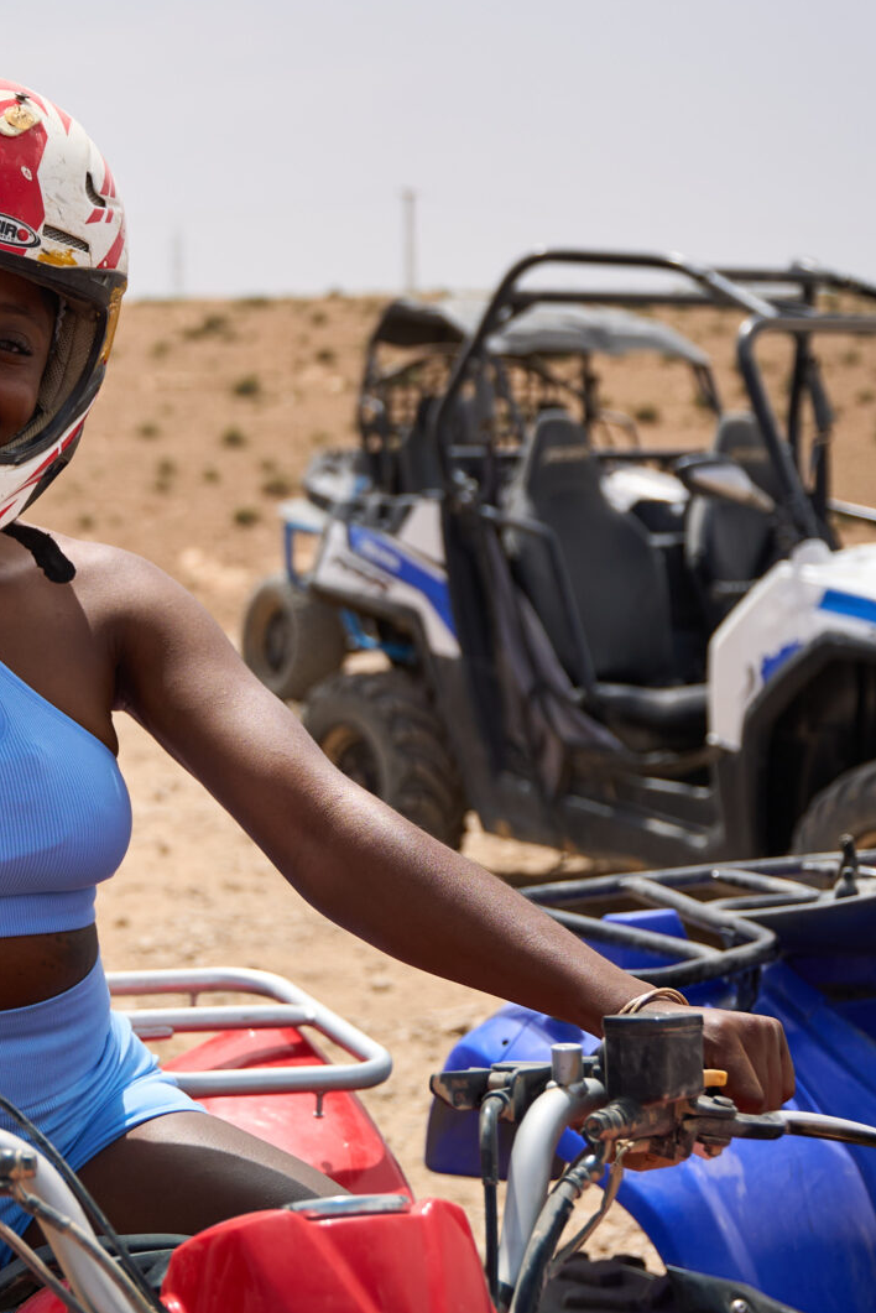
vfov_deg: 24.7
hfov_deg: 16.2
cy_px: 579
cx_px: -66
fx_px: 2991
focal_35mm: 82
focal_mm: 34
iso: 160
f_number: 2.8
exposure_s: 1/3200
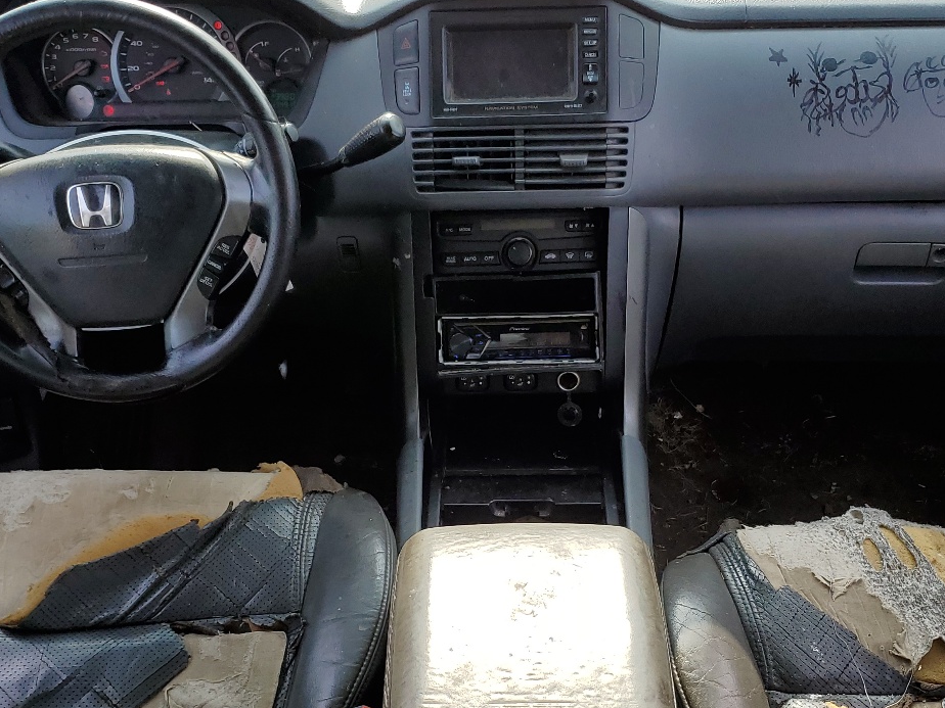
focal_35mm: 45
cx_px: 499
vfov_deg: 31.8
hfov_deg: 42.1
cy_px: 495
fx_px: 1228
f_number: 1.5
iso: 50
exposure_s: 1/714
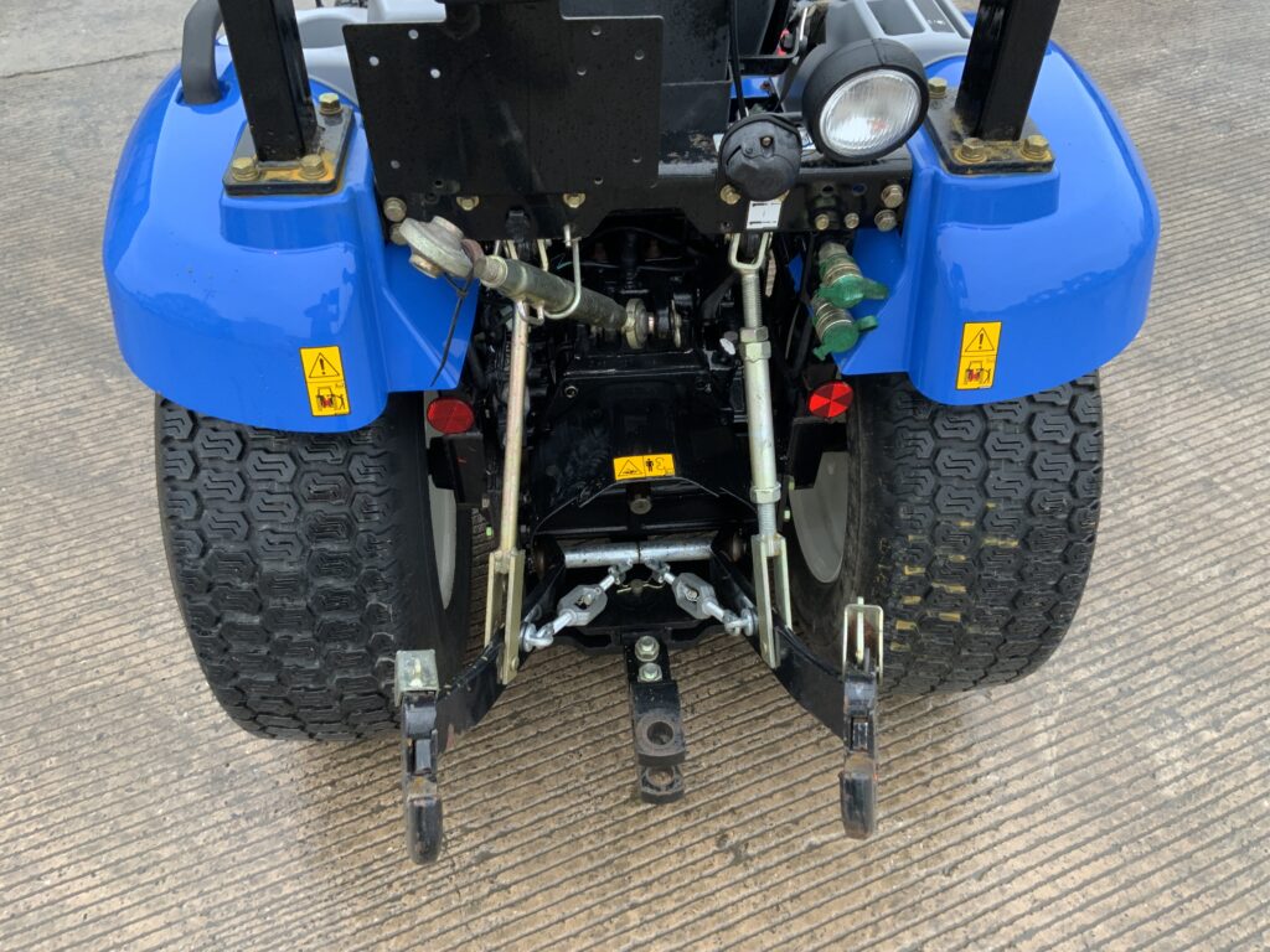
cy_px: 476
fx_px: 1064
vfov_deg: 48.2
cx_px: 635
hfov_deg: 61.7
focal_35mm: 29
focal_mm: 3
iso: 64
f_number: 1.8
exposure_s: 1/122
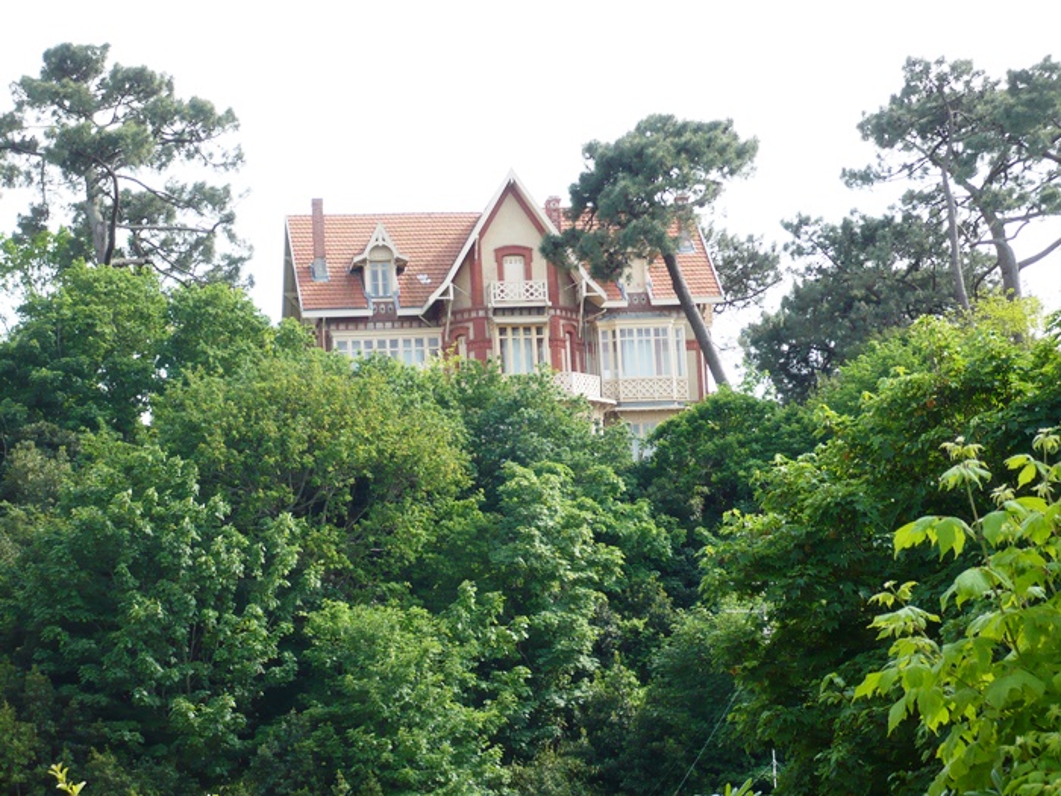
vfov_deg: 14.1
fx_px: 3218
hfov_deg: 18.7
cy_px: 398
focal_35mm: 105
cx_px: 530
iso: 100
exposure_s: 1/200
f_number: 5
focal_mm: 17.4
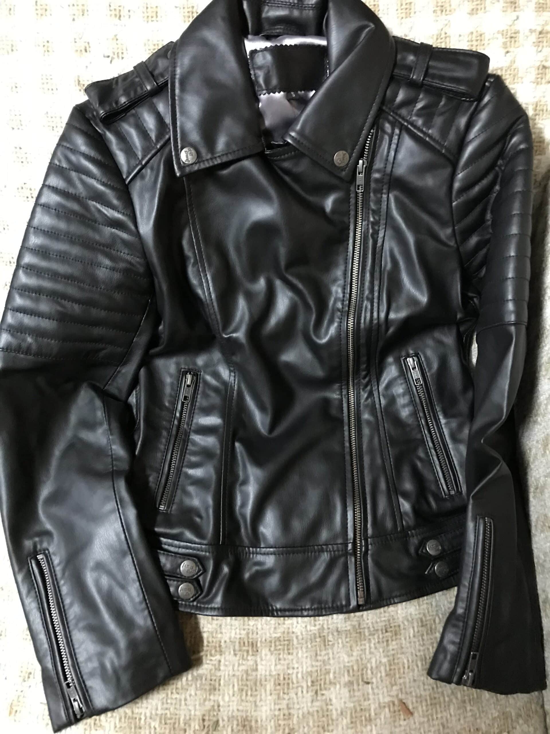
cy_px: 367
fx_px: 593
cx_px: 275
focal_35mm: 28
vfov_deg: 63.4
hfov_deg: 49.7
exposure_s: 1/4
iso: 100
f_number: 1.8
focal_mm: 3.99
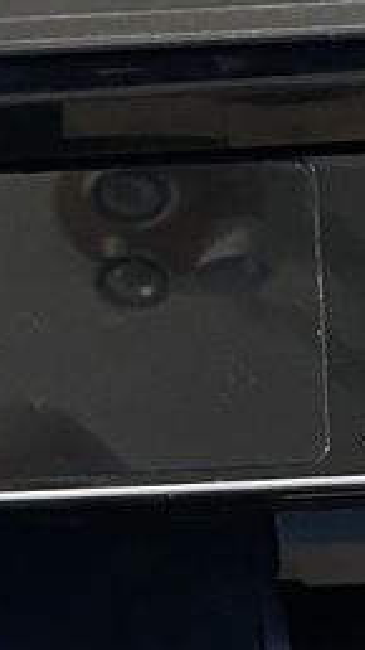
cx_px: -53
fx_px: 1894
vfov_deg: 18.2
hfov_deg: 10.8
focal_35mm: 110
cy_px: 826
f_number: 1.8
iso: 500
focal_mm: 4.25
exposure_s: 1/33
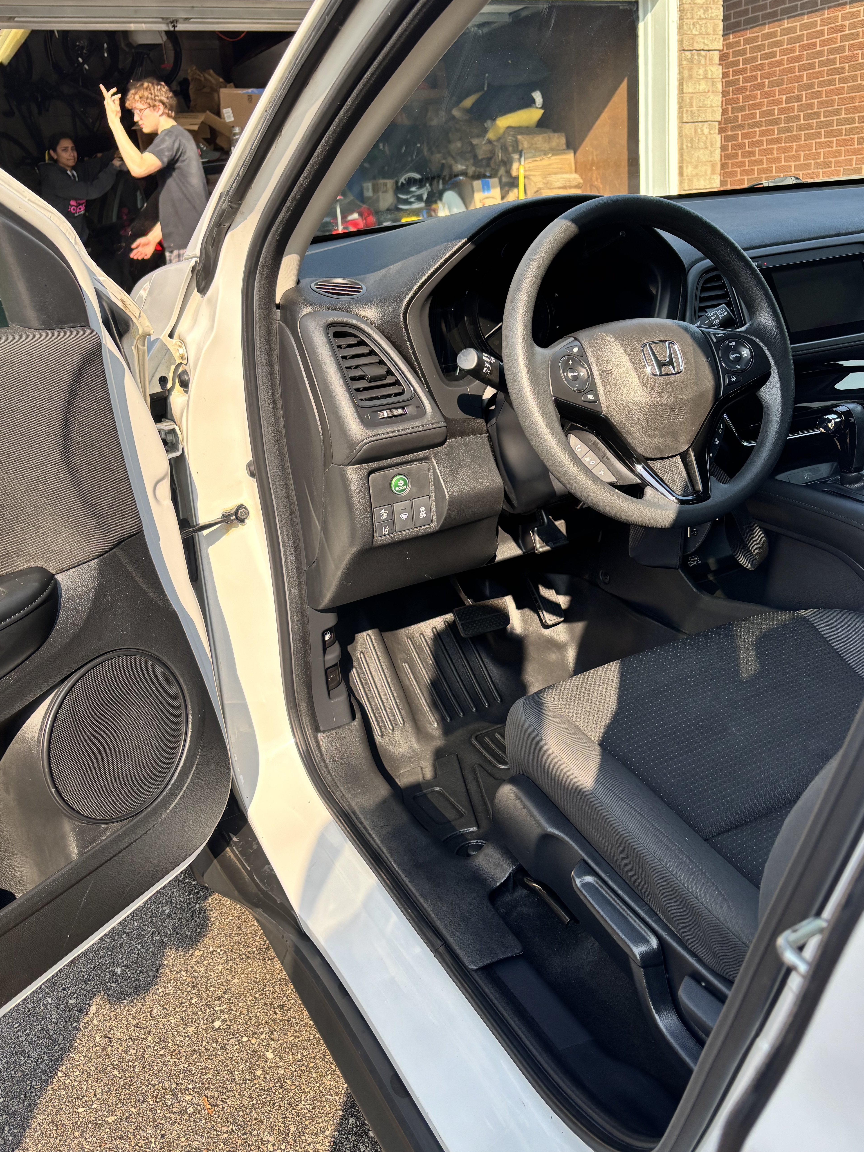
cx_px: 476
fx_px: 965
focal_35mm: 29
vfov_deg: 61.7
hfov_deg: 48.2
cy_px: 577
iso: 50
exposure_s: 1/550
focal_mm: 5.96
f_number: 1.6
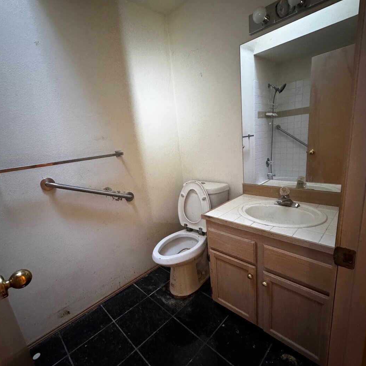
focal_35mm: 17
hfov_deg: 84.0
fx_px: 203
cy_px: 190
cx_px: 185
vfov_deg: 83.9
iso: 1000
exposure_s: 1/40
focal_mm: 2.22
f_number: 2.2
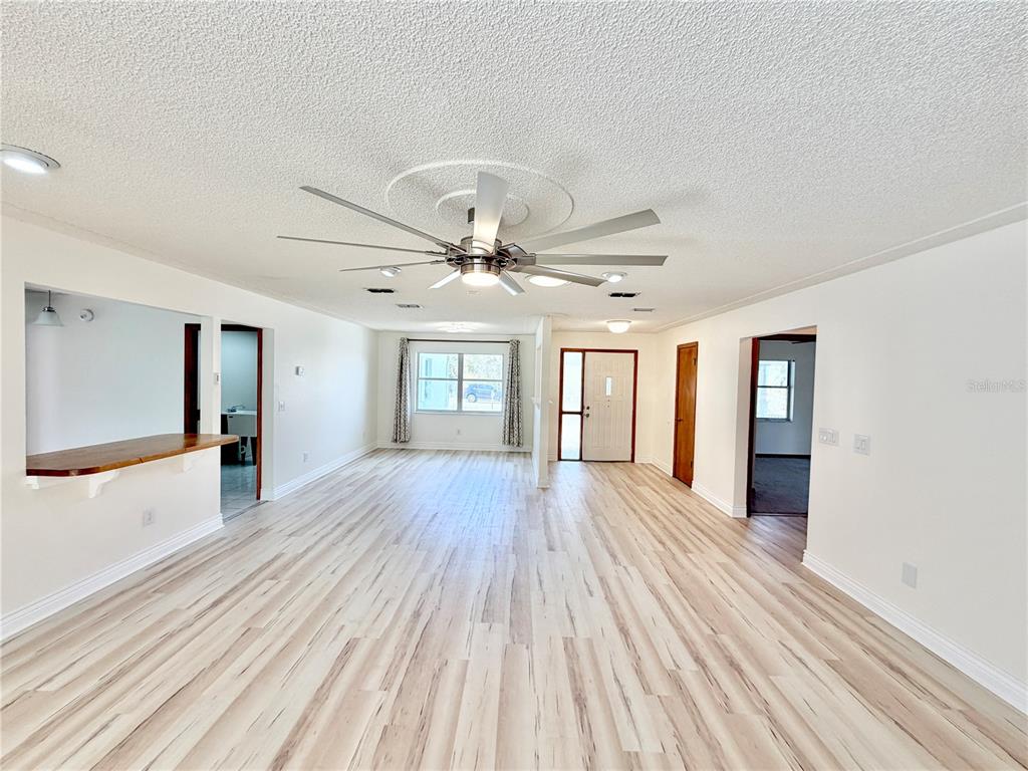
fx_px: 416
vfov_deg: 85.7
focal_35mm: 14
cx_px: 514
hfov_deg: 102.1
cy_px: 386
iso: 80
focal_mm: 2.22
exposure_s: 1/120
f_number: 2.2
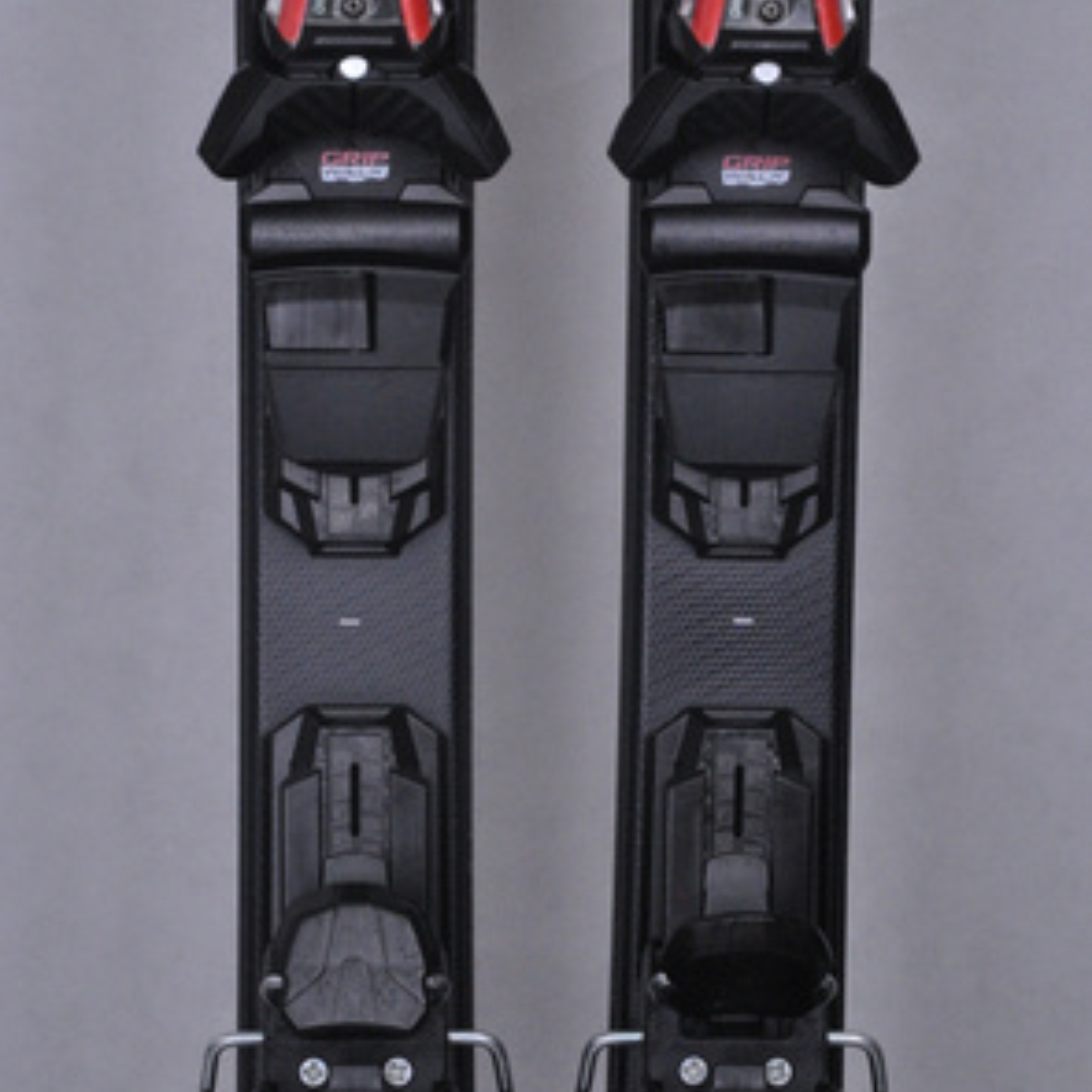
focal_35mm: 146
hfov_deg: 12.0
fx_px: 5198
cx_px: 542
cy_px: 692
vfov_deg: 12.0
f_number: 9.5
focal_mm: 75
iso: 3200
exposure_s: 1/125
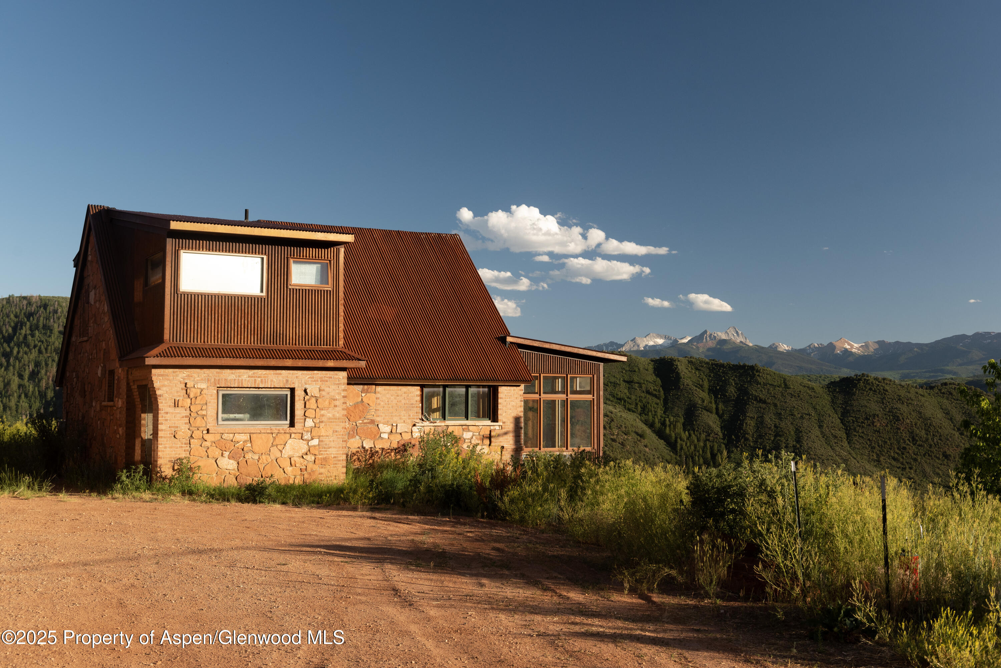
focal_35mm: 42
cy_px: 334
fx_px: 1168
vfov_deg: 31.9
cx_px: 500
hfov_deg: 46.4
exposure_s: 1/320
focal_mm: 42
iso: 400
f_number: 7.1
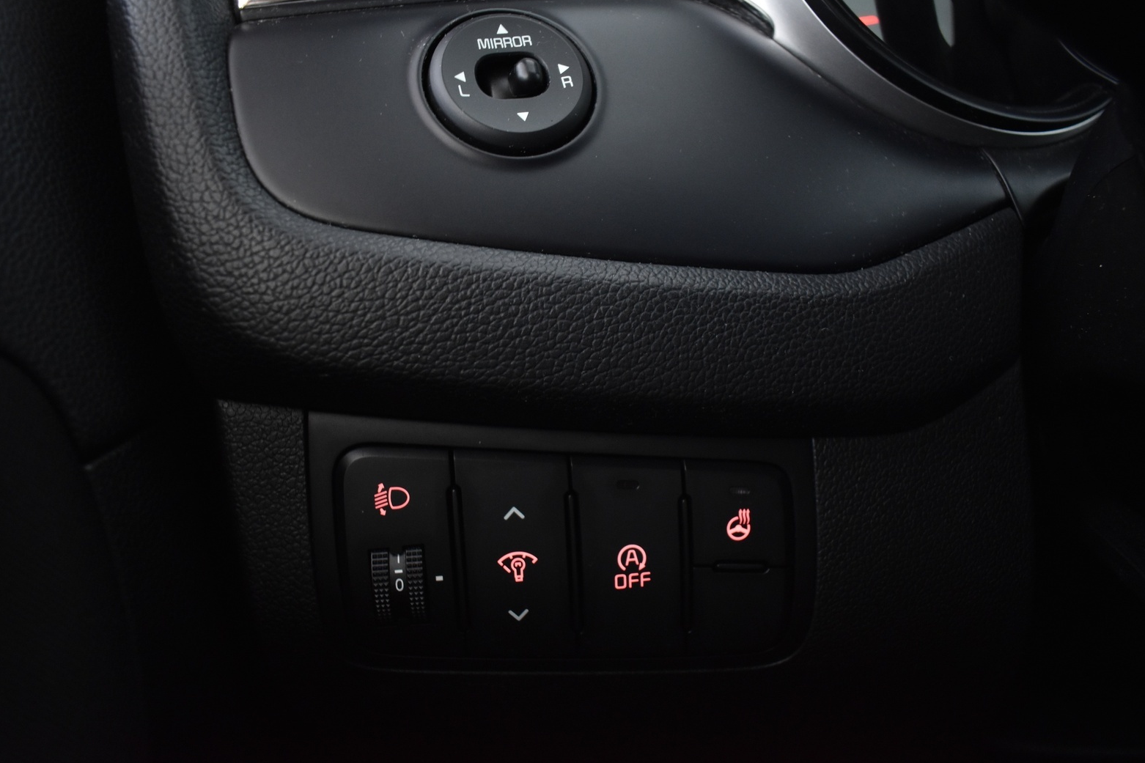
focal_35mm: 28
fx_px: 890
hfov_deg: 65.5
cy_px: 389
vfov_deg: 46.4
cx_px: 569
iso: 1250
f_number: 3.5
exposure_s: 1/13
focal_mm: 18
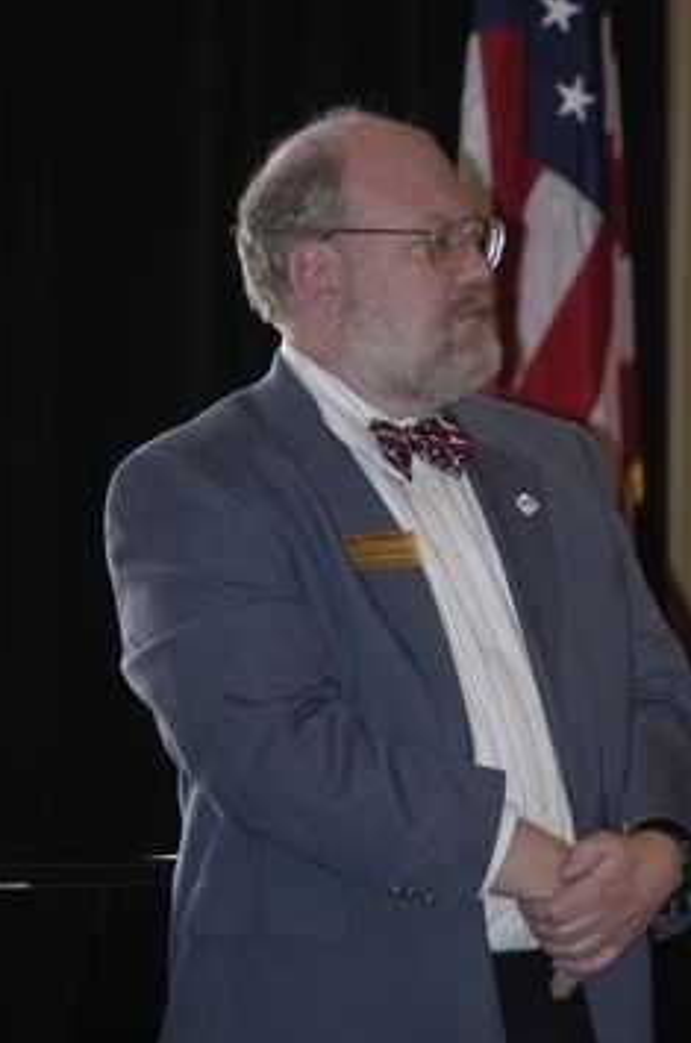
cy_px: 470
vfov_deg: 4.9
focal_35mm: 423
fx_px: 12238
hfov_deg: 3.2
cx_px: 476
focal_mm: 200
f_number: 3.5
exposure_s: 1/160
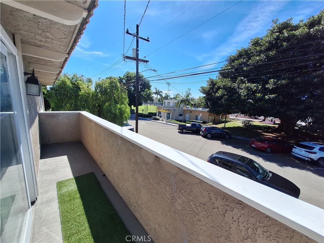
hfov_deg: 106.2
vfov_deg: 89.9
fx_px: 122
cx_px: 162
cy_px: 122
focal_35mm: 13
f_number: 2.2
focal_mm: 1.74
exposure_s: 1/2294
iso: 40
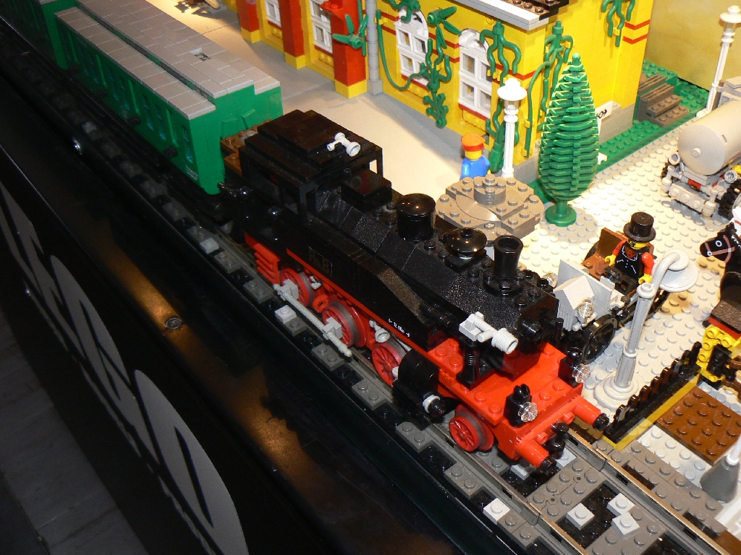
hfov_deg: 51.4
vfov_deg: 39.7
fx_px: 771
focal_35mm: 36
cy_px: 278
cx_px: 370
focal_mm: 6
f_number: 2.8
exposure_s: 1/30
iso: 100
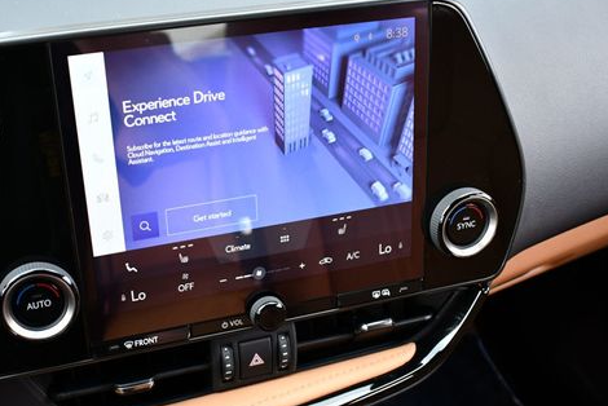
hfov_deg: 39.9
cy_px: 237
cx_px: 204
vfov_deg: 27.5
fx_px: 828
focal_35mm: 49
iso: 800
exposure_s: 1/200
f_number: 3.5
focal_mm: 18
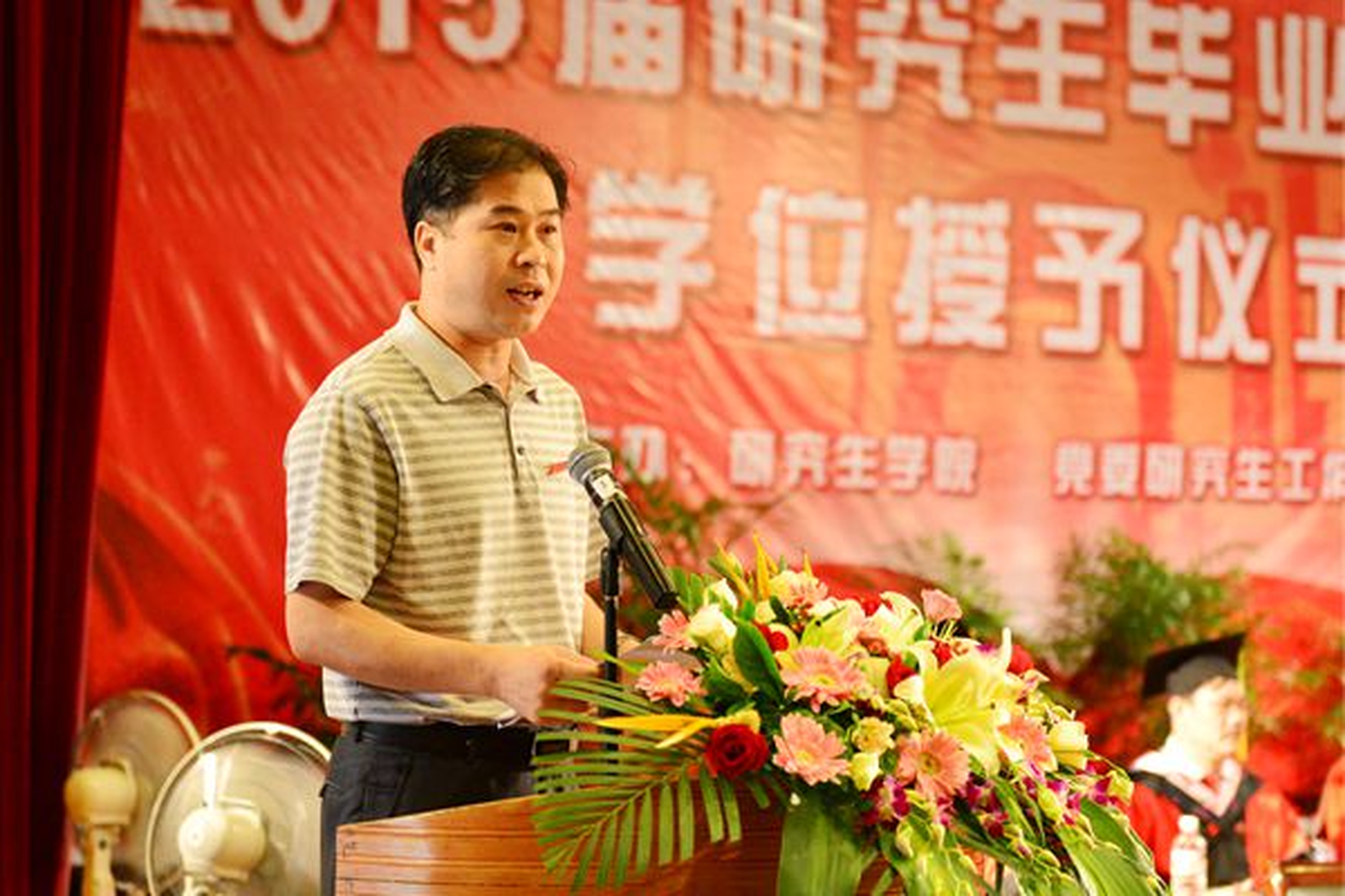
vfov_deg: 20.6
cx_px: 672
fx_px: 2466
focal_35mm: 66
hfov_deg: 30.5
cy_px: 448
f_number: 2.8
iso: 3200
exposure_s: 1/125
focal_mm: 66
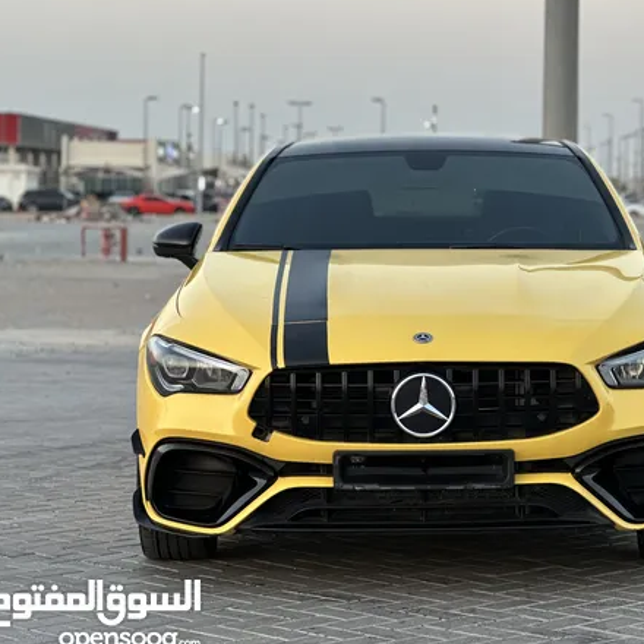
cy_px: 335
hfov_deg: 17.5
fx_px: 2084
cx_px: 420
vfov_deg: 17.6
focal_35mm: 99
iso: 125
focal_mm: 9
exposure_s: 1/121
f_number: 2.8
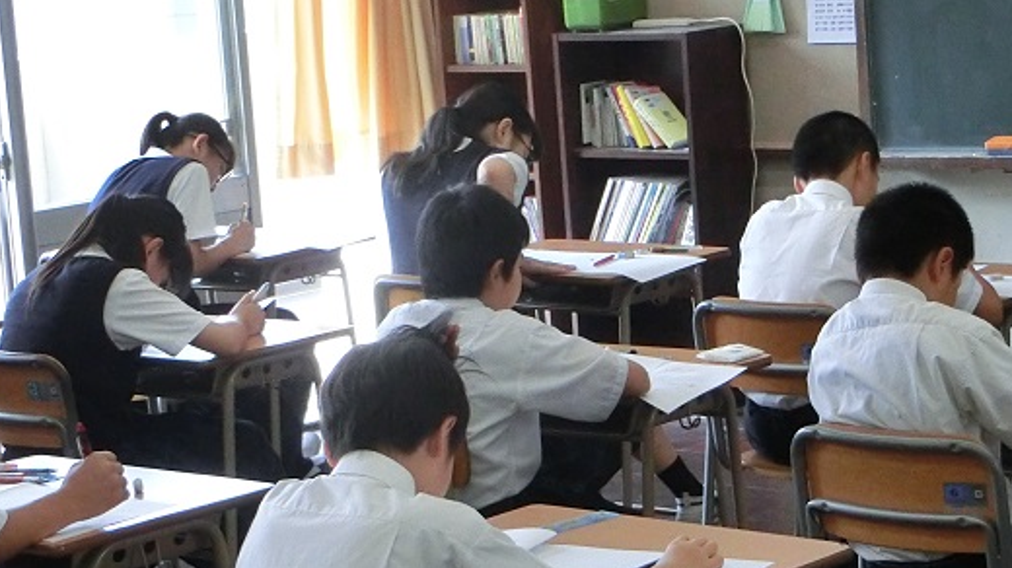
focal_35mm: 116
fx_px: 3111
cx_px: 747
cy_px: 346
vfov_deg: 10.4
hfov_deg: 18.4
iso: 800
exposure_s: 1/200
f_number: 5
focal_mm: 10.7
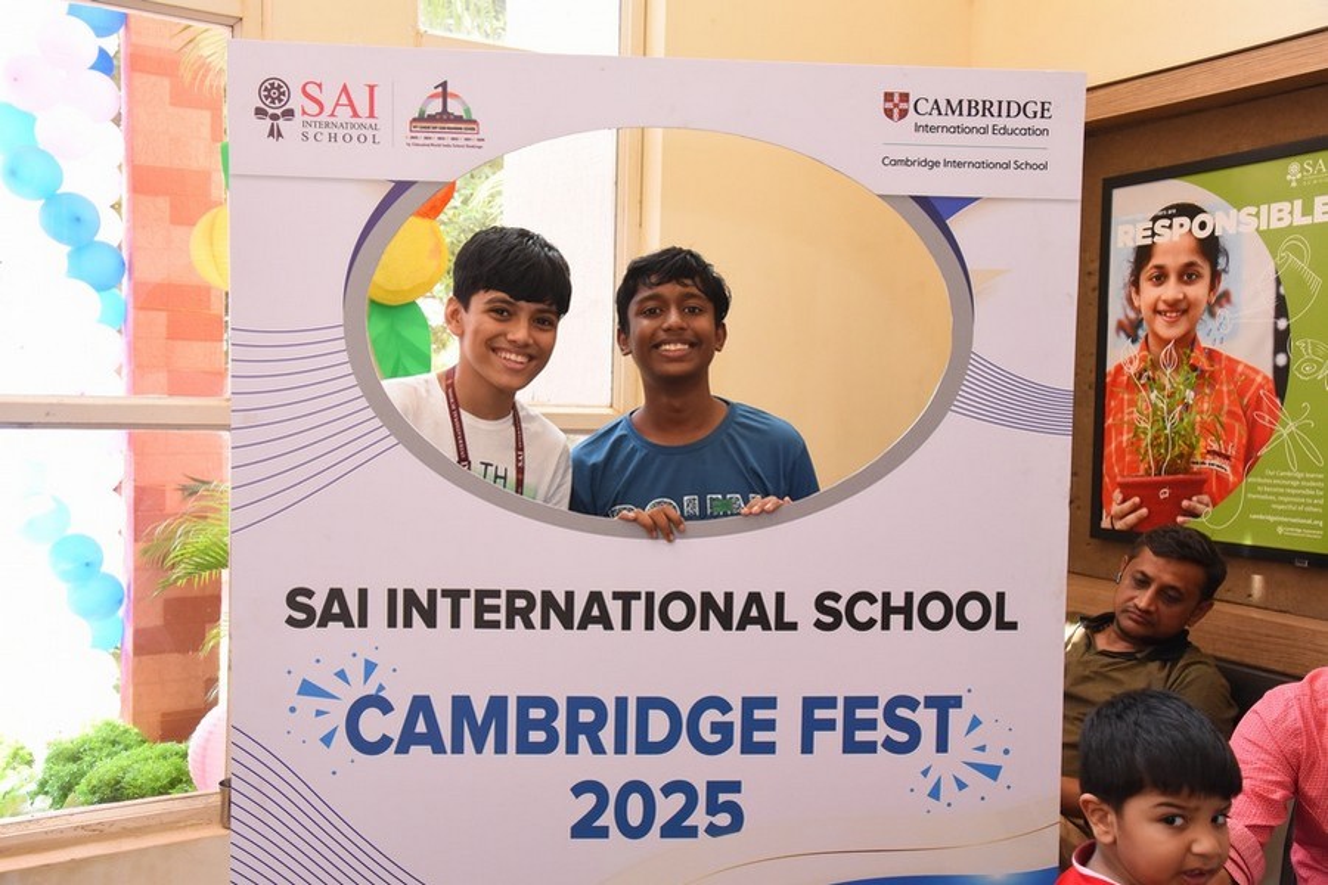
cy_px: 442
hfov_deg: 54.4
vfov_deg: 37.9
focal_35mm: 35
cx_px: 664
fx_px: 1291
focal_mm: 35
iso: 3200
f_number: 7.1
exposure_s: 1/200
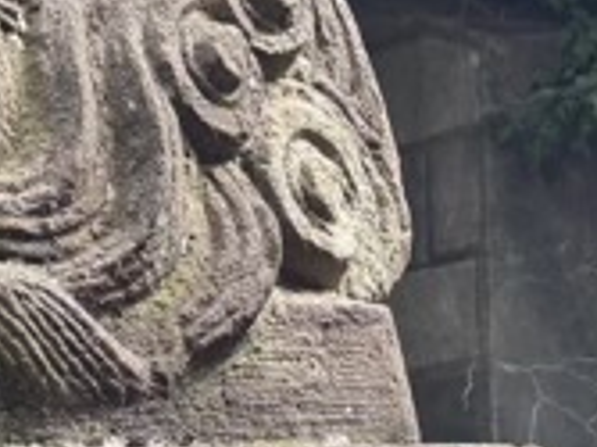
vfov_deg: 12.8
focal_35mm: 109
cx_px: -475
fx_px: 1879
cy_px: -252
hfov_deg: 15.5
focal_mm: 5.96
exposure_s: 1/122
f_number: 1.6
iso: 32
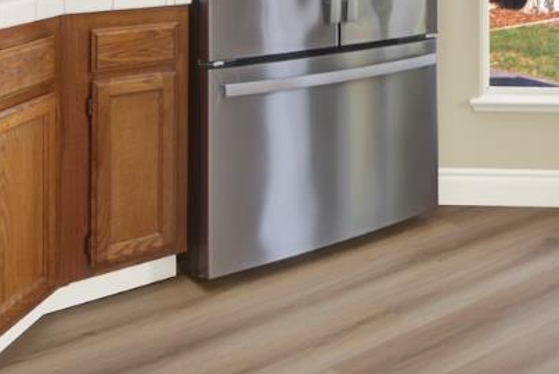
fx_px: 808
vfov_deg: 23.2
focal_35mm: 52
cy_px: -109
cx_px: 472
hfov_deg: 36.4
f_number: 14
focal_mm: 14
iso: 100
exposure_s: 1/20
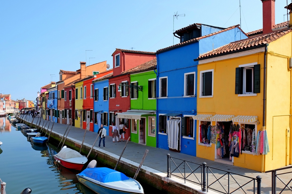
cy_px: 97
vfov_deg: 47.9
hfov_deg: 67.4
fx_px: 219
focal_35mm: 27
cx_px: 146
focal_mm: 18
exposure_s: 1/400
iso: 200
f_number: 6.4
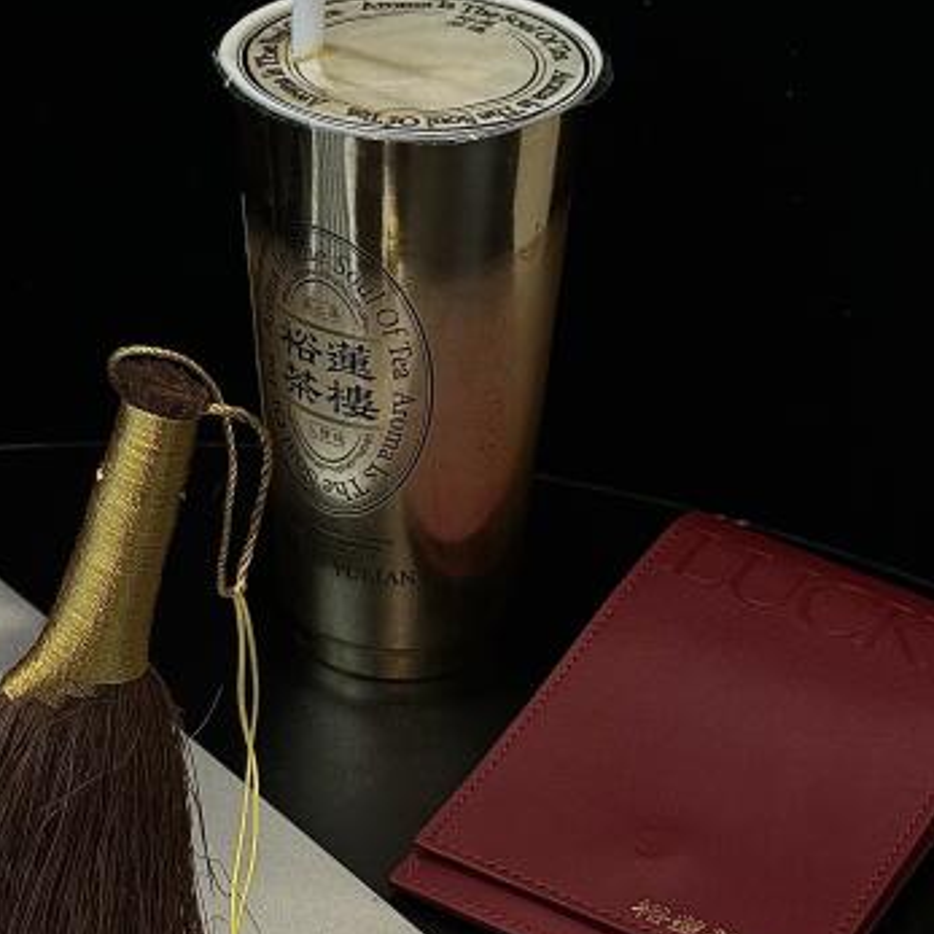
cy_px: 425
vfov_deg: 19.7
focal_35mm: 88
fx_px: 2686
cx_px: 371
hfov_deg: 19.7
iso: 100
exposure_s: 1/50
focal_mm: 6.76
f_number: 1.78
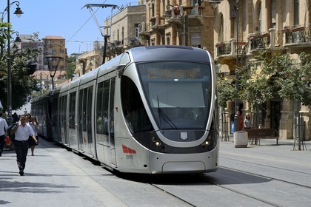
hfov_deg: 23.9
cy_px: 104
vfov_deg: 16.1
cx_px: 156
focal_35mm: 85
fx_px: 734
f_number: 8
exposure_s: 1/400
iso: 100
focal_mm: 85
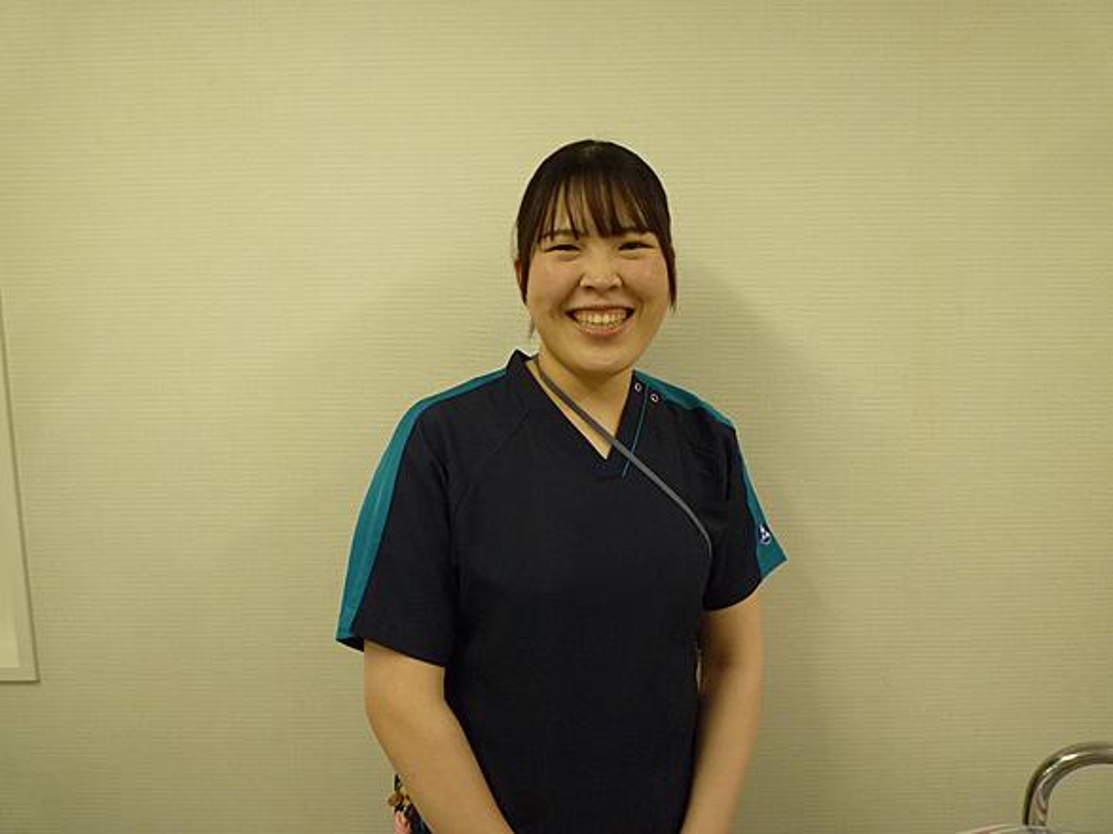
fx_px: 804
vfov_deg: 54.9
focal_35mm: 25
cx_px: 556
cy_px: 417
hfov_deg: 69.4
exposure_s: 1/30
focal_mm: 4.4
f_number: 2.8
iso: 250
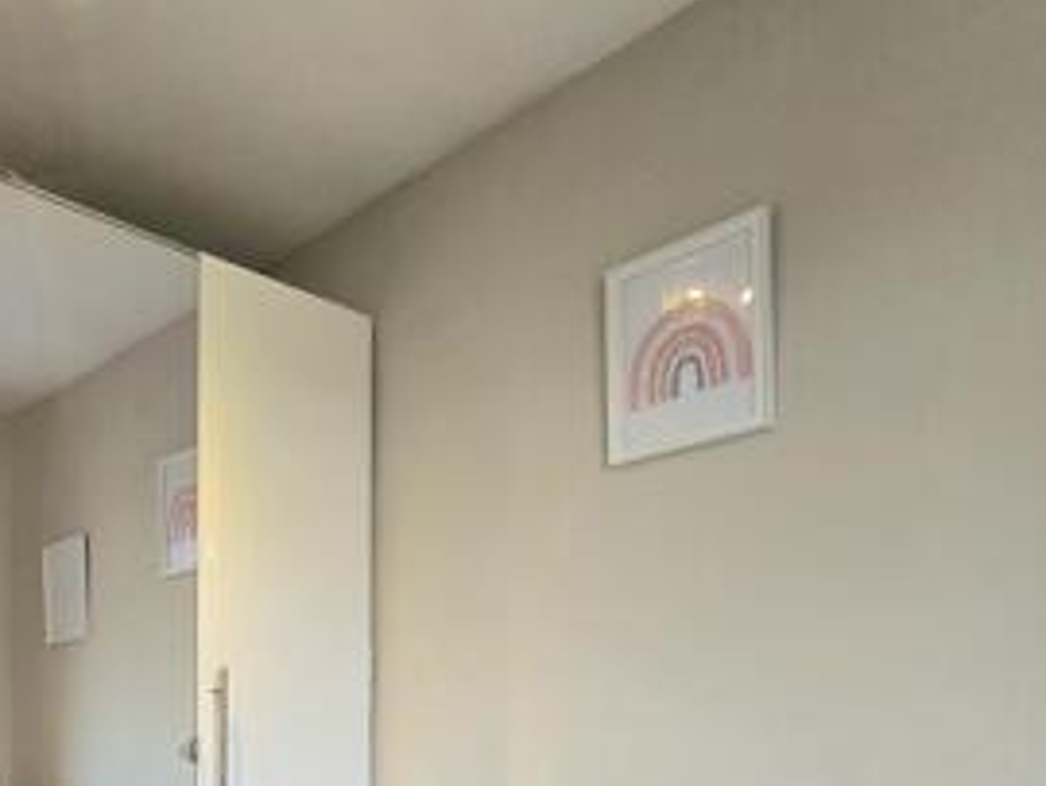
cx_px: 116
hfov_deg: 55.5
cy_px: 753
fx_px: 847
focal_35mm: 28
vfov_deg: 43.9
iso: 64
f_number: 2.2
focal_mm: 2.2
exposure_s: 1/50.3
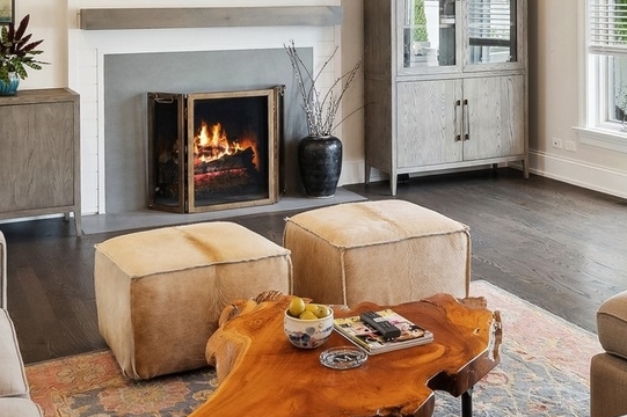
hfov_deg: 37.6
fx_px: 914
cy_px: 9
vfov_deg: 24.6
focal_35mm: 52
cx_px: 394
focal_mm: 17.5
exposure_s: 1/10
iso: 200
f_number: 8
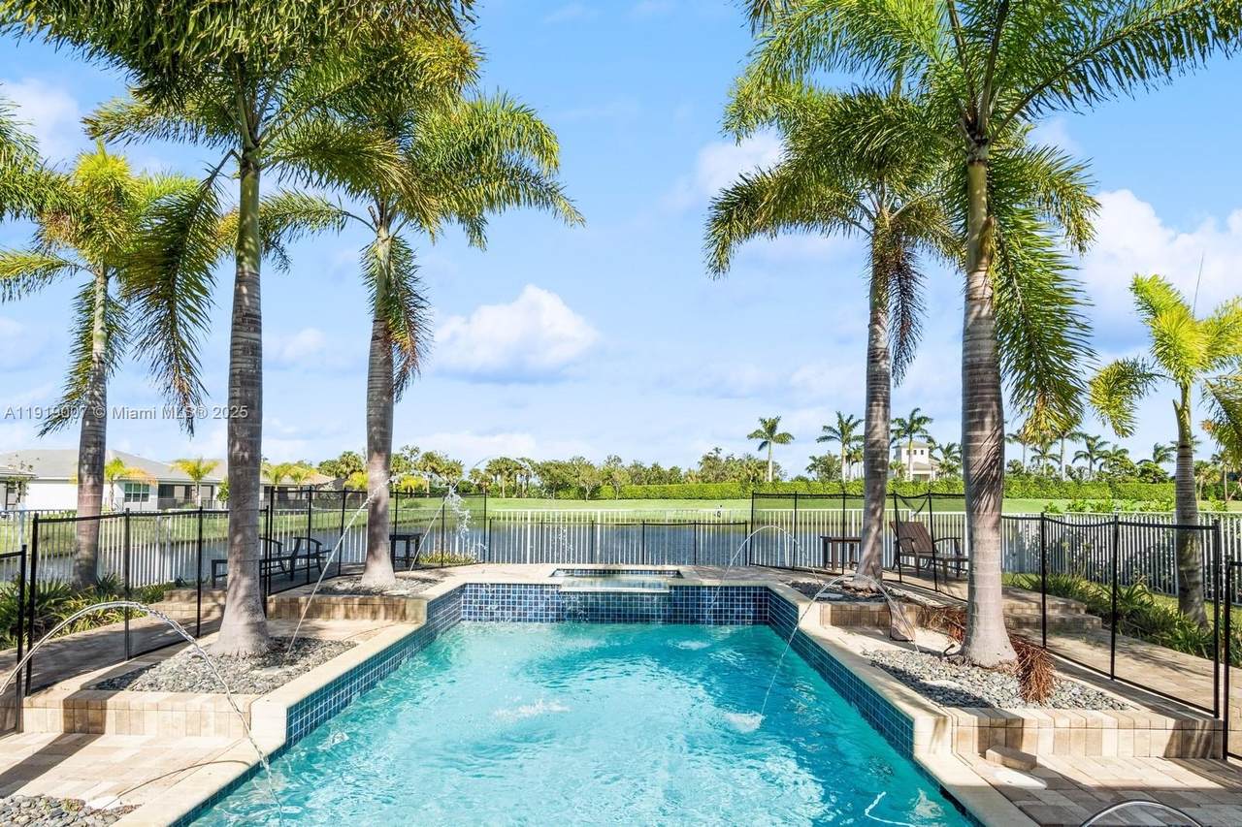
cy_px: 414
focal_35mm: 18
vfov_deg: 67.4
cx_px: 621
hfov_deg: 90.0
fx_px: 621
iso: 200
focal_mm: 12
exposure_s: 1/320
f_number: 9
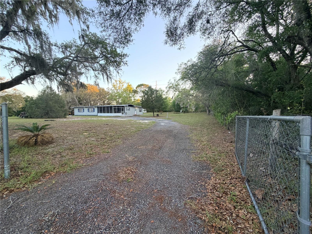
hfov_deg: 102.1
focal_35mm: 14
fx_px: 126
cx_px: 156
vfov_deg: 85.7
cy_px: 117
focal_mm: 2.22
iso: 100
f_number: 2.2
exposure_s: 1/121
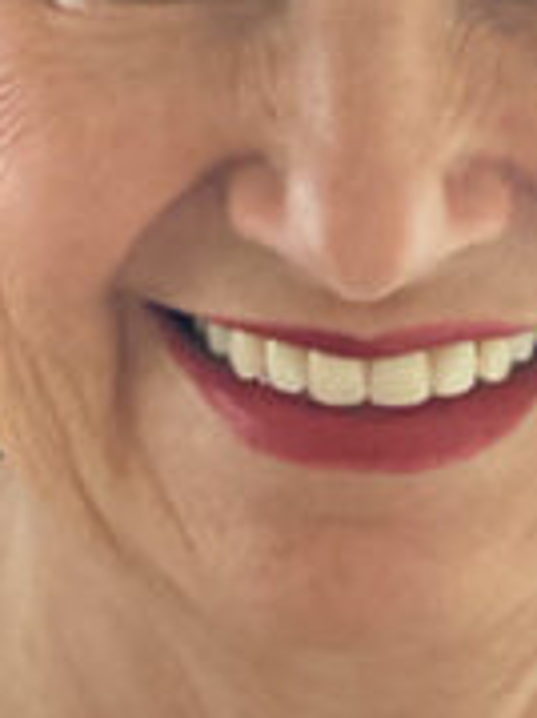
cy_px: 630
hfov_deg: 5.0
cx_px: 469
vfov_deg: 6.6
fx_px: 6171
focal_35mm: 298
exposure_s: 1/76
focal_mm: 6
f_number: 2
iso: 250
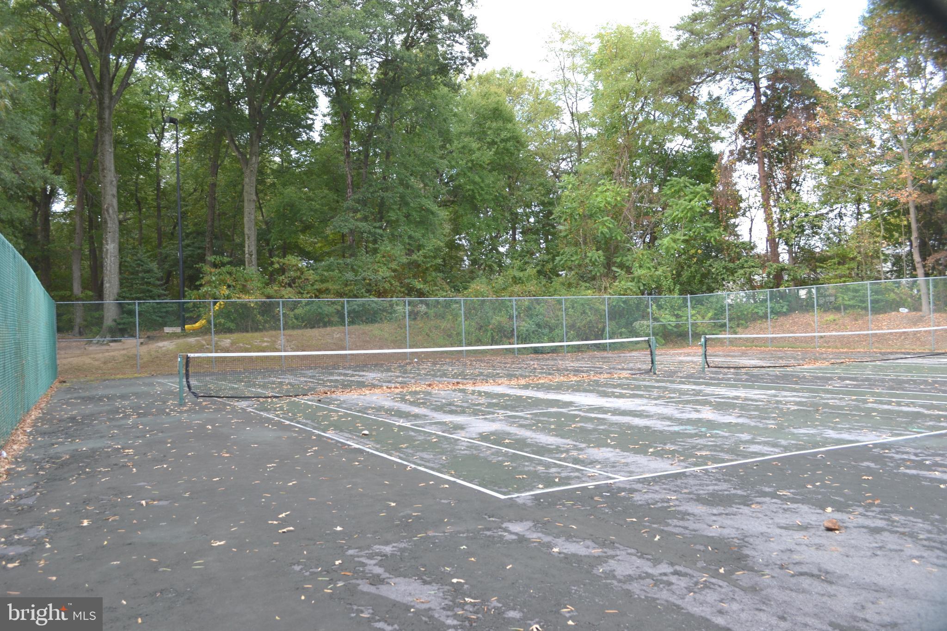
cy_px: 316
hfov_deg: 61.9
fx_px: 789
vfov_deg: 43.6
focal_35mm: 30
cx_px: 474
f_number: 5.6
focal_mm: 20
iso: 200
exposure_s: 1/125
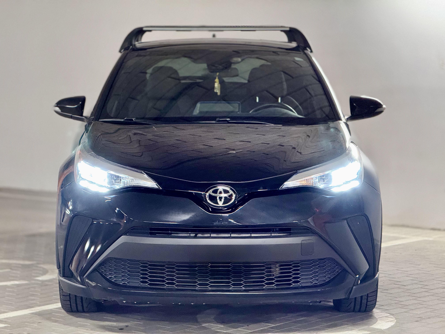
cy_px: 167
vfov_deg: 12.3
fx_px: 1543
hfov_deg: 16.4
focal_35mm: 120
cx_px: 222
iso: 640
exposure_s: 1/50
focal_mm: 15.66
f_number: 2.8
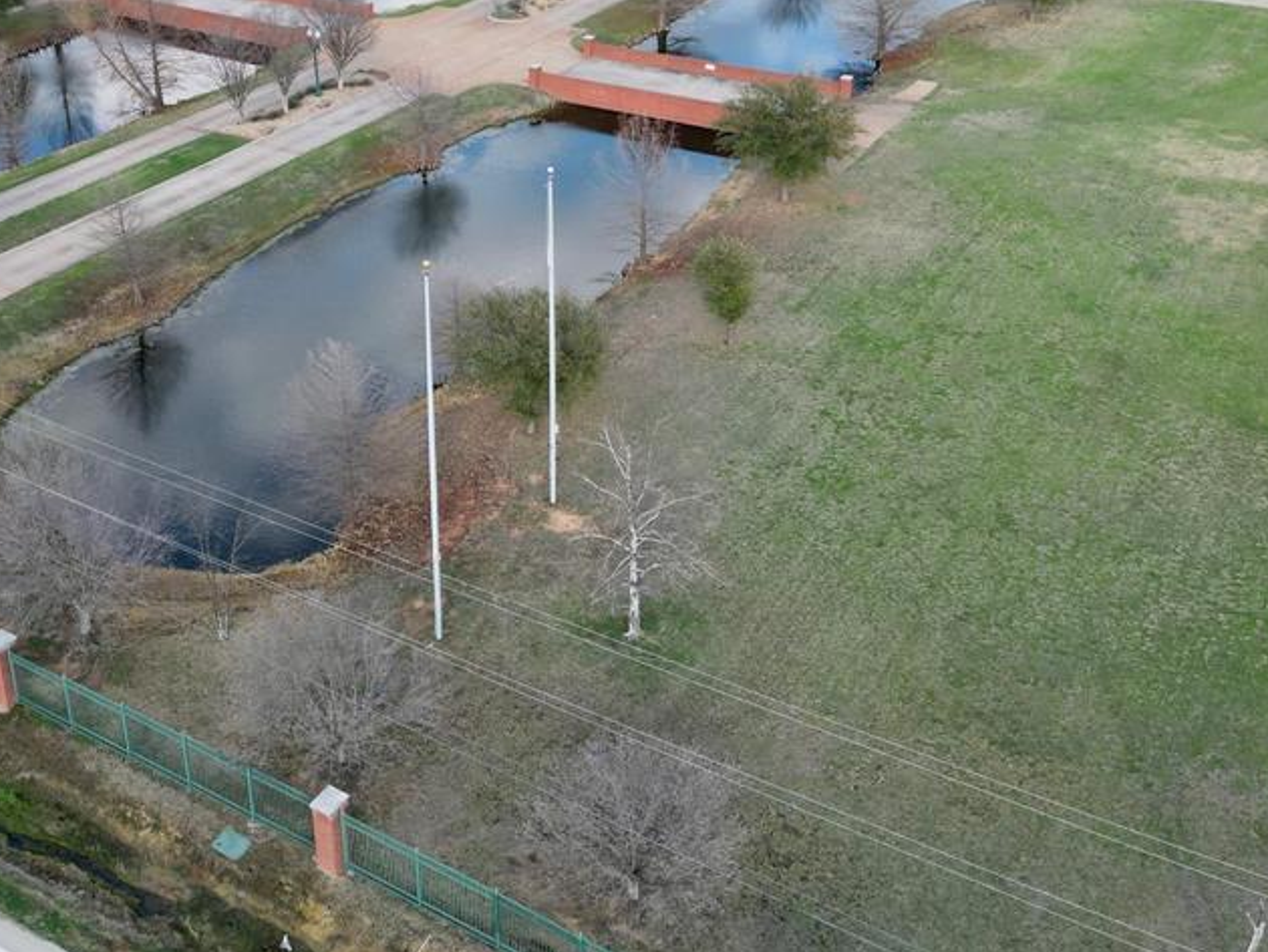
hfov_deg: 47.6
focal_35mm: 39
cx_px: 515
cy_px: 221
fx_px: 1429
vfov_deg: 35.9
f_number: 1.7
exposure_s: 1/1250
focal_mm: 6.72
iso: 200
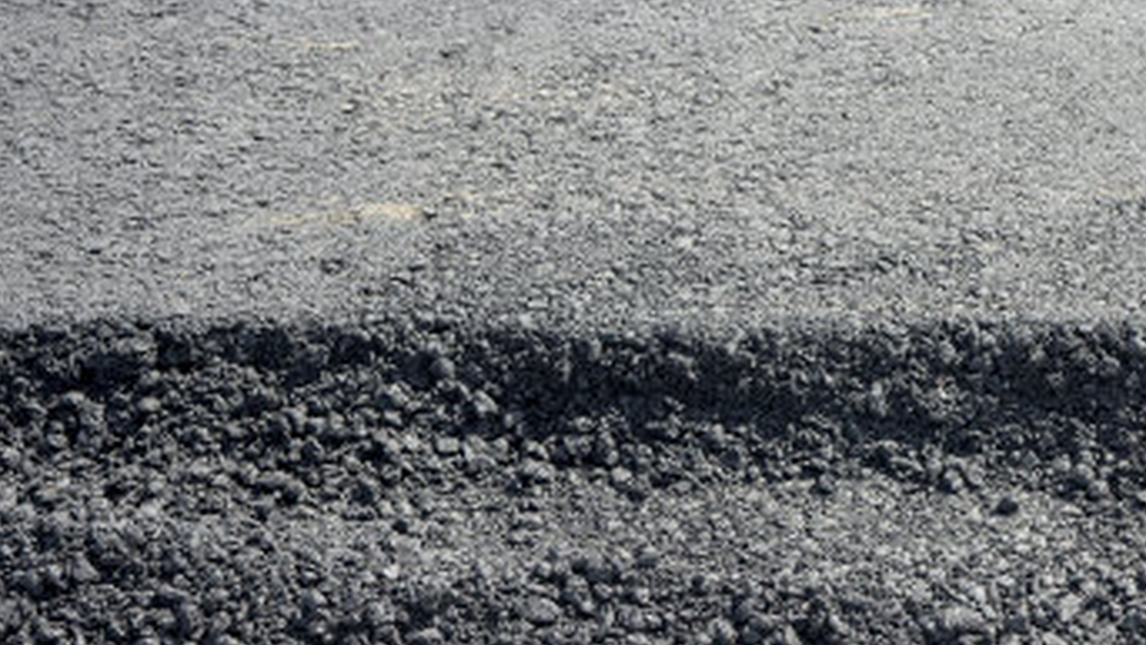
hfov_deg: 29.2
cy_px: 364
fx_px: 2158
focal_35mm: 71
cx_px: 889
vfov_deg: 17.0
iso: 160
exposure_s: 1/320
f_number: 5.6
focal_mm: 38
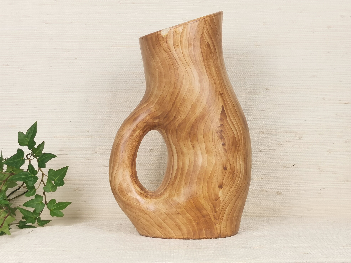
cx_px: 176
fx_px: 750
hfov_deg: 26.3
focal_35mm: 74
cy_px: 132
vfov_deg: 19.9
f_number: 1.8
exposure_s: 1/100
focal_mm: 5.58
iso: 50
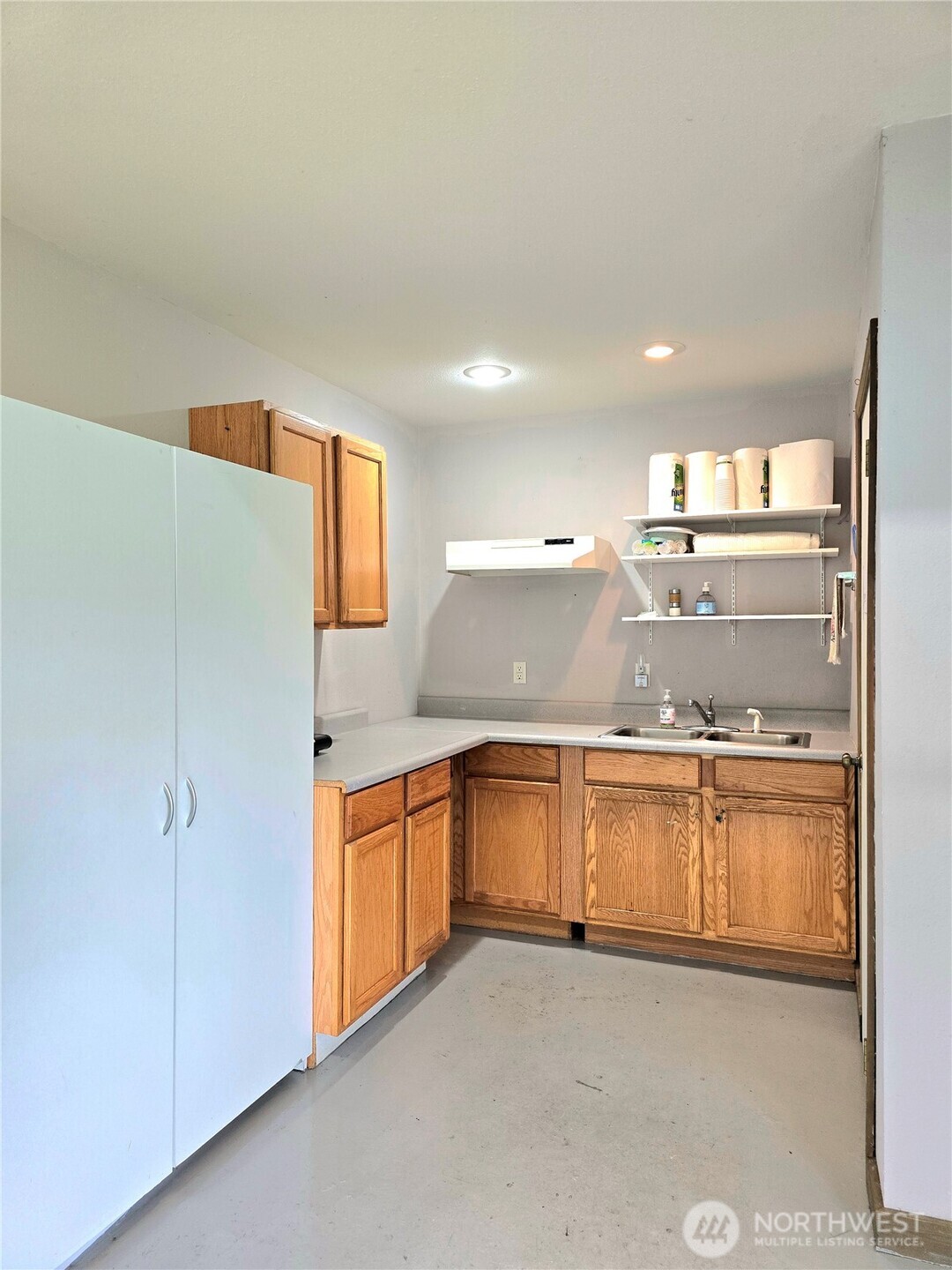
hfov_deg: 58.9
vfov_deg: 73.9
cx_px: 476
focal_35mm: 23
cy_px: 635
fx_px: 843
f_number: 1.7
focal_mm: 6.3
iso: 250
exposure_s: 1/120
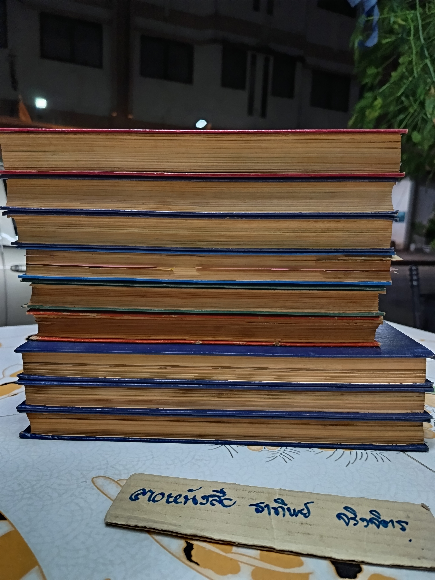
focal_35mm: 24
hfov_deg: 56.8
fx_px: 402
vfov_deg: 71.6
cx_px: 218
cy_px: 290
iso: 2051
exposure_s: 1/25
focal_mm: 5.31
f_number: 1.7
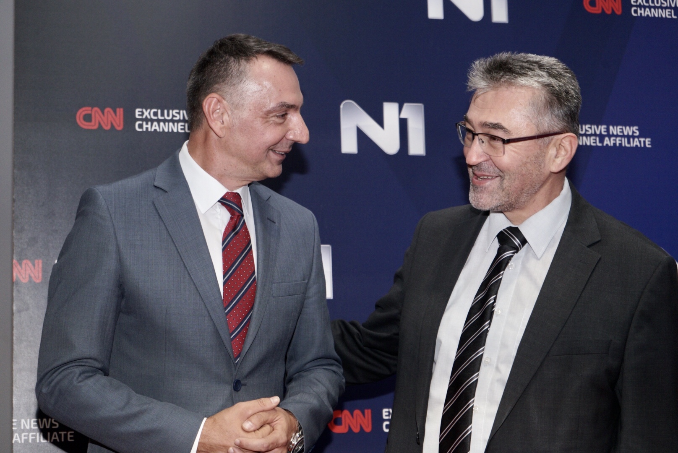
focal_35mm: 70
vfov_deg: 19.5
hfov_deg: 28.8
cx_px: 339
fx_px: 1319
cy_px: 226
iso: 1600
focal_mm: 70
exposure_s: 1/160
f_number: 5.6
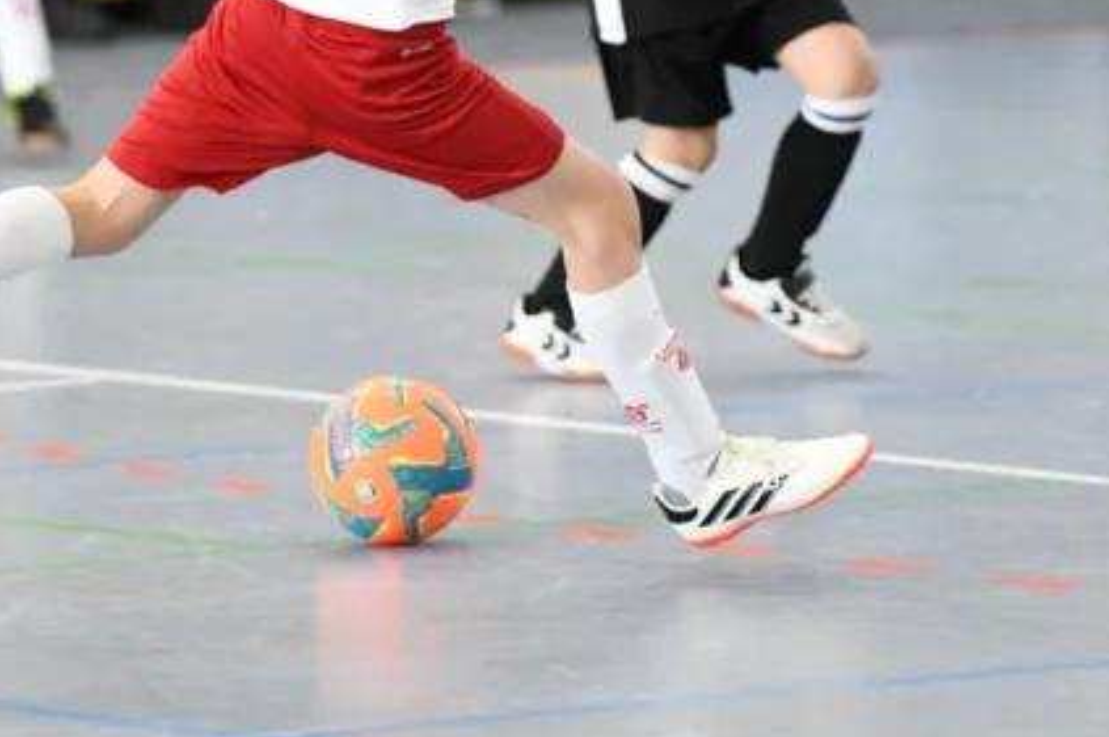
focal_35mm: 424
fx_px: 13046
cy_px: -18
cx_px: 498
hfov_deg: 4.9
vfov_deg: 3.2
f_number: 2.8
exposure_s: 1/1250
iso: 8000
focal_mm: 175
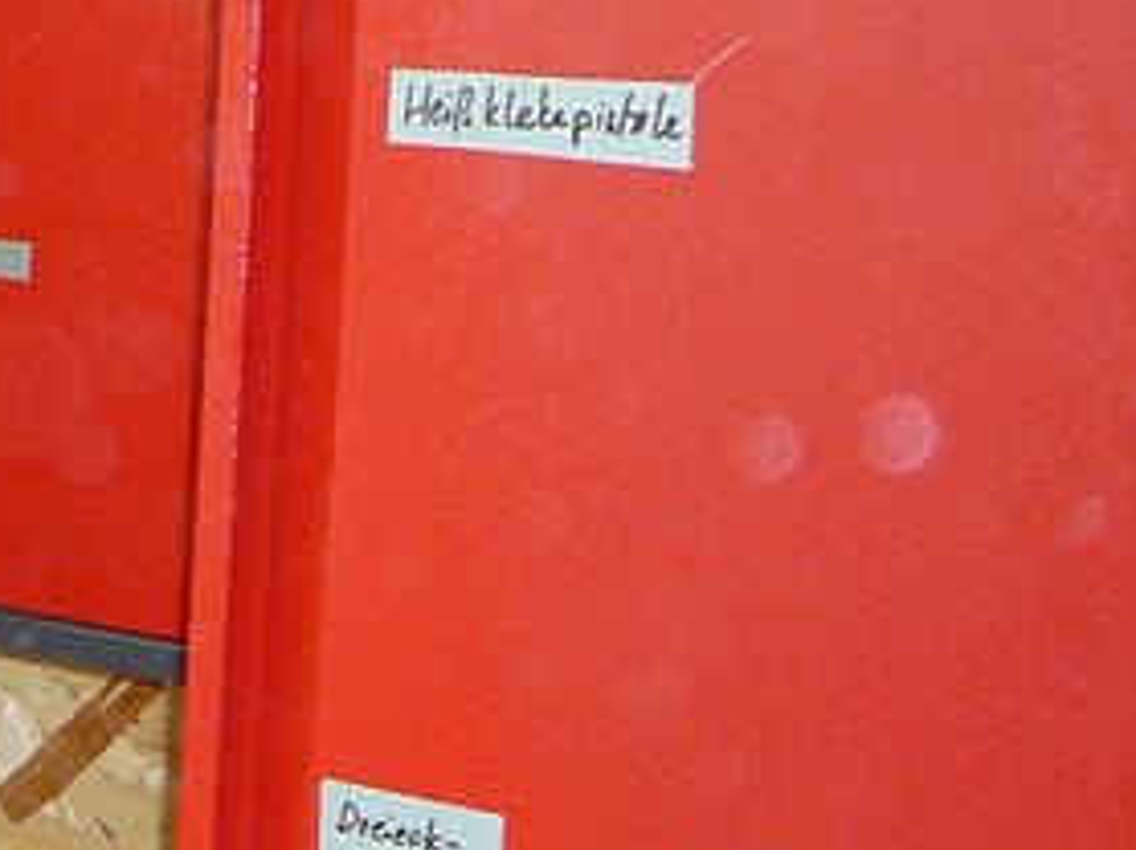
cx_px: -825
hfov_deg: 14.1
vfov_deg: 11.7
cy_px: 584
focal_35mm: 126
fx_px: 4131
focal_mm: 5.2
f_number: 2.8
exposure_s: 1/30
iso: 160
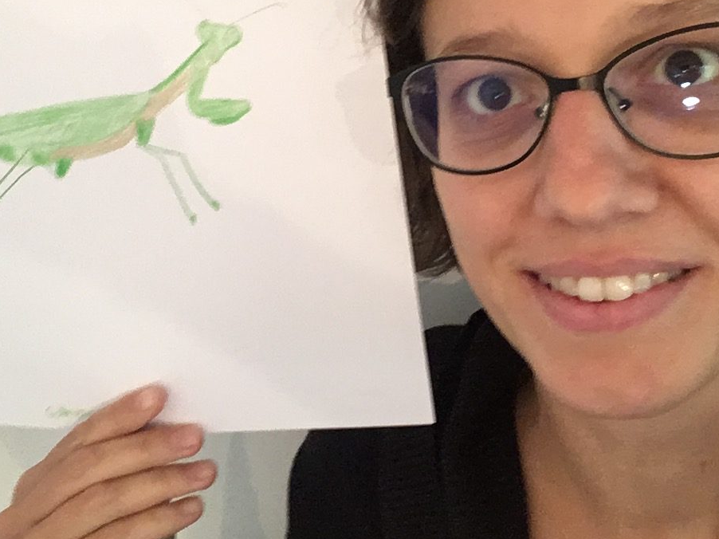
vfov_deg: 32.6
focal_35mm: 44
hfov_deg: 42.9
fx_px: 914
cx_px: 342
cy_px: 184
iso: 400
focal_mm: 2.15
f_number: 2.4
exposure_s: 1/25
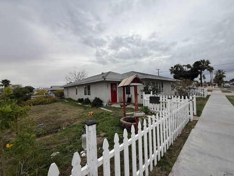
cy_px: 88
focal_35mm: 14
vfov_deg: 85.7
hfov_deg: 102.1
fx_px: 95
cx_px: 117
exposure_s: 1/1613
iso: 50
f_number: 2.2
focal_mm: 2.22
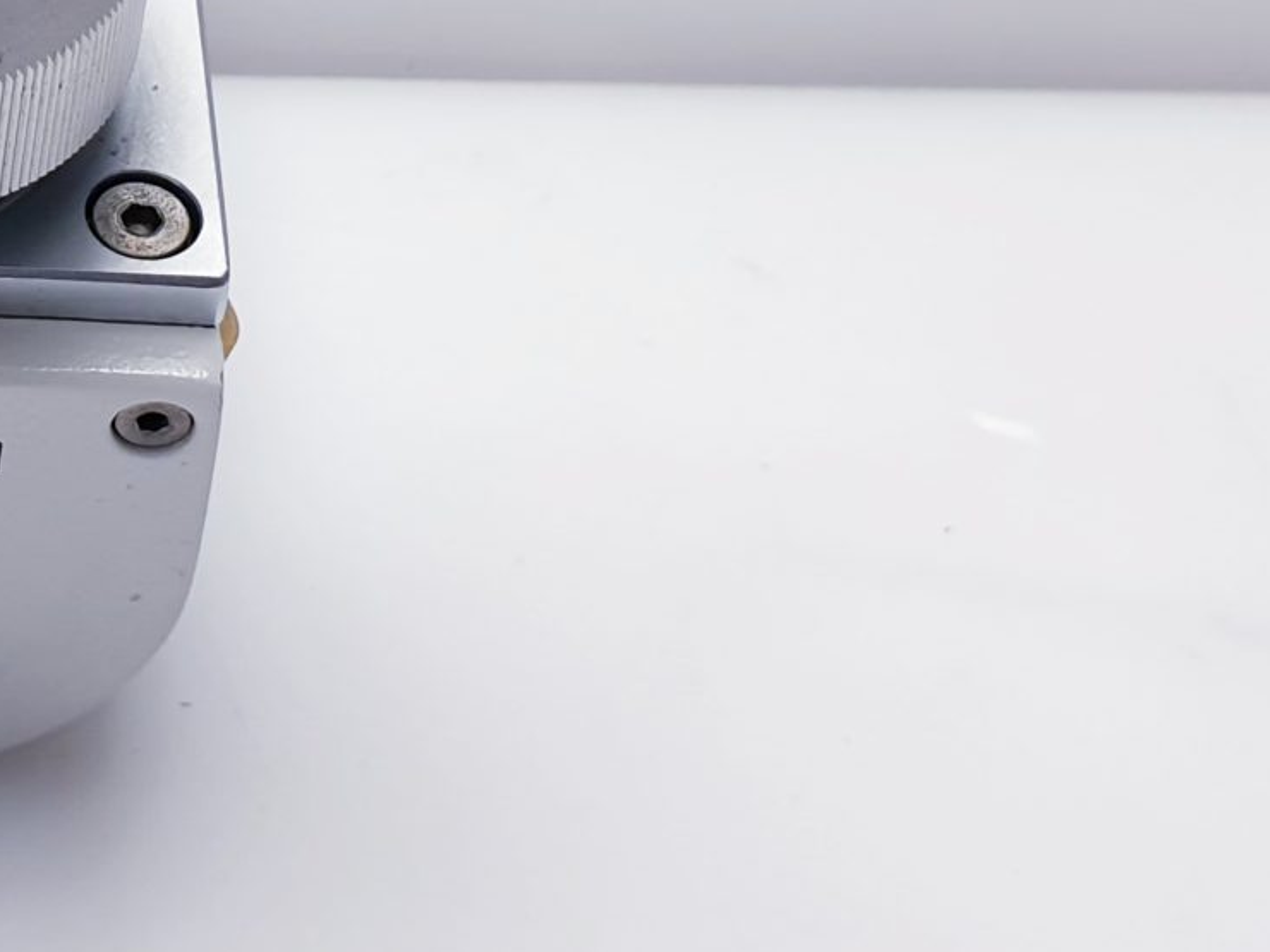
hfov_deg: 20.4
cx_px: -257
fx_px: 3302
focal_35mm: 90
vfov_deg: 15.9
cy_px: -151
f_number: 2.4
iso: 64
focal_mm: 4.3
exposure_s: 1/100
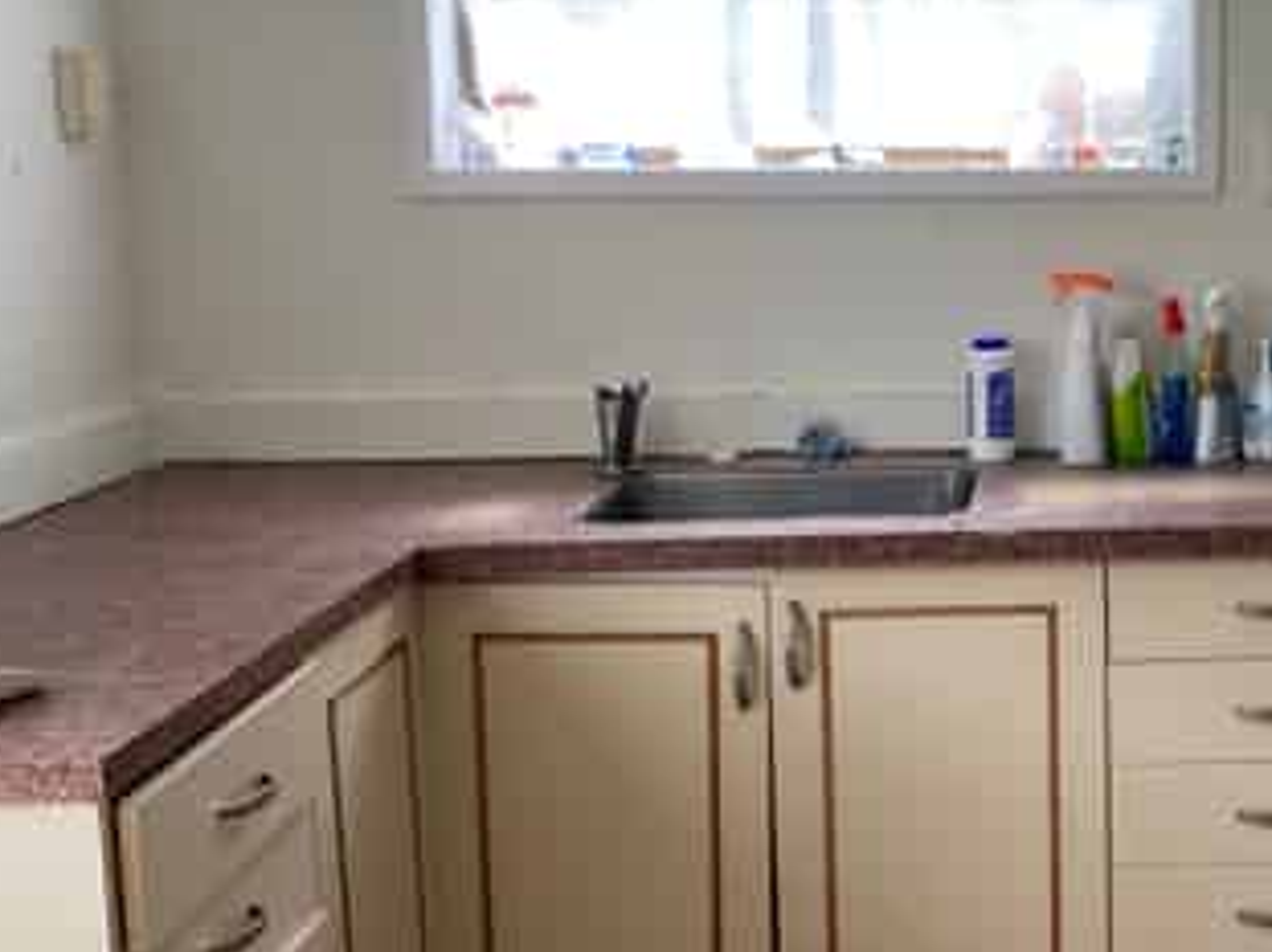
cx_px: 1182
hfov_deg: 32.9
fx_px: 2020
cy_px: 464
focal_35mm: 55
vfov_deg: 26.5
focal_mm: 4.25
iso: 50
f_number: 1.8
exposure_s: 1/121
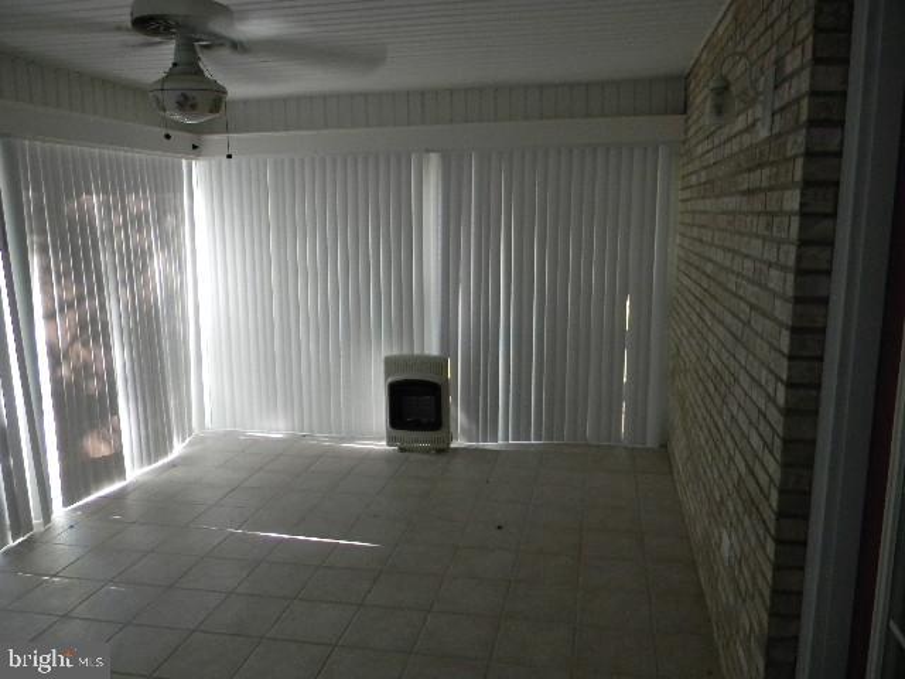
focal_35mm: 28
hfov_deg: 63.4
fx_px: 732
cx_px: 452
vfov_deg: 49.7
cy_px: 340
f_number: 3.5
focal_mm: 5
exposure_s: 1/29.4
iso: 400
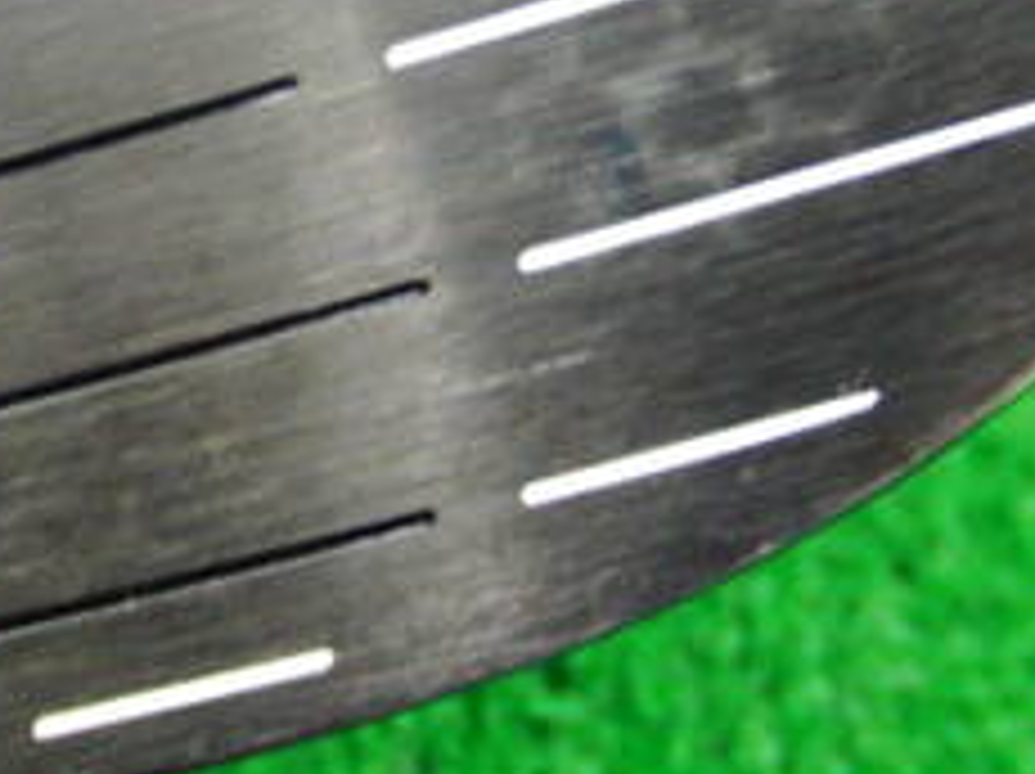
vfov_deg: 14.3
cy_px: 189
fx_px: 3076
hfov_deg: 18.7
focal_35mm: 103
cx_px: 81
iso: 400
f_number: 3.6
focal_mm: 6.42
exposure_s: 1/15
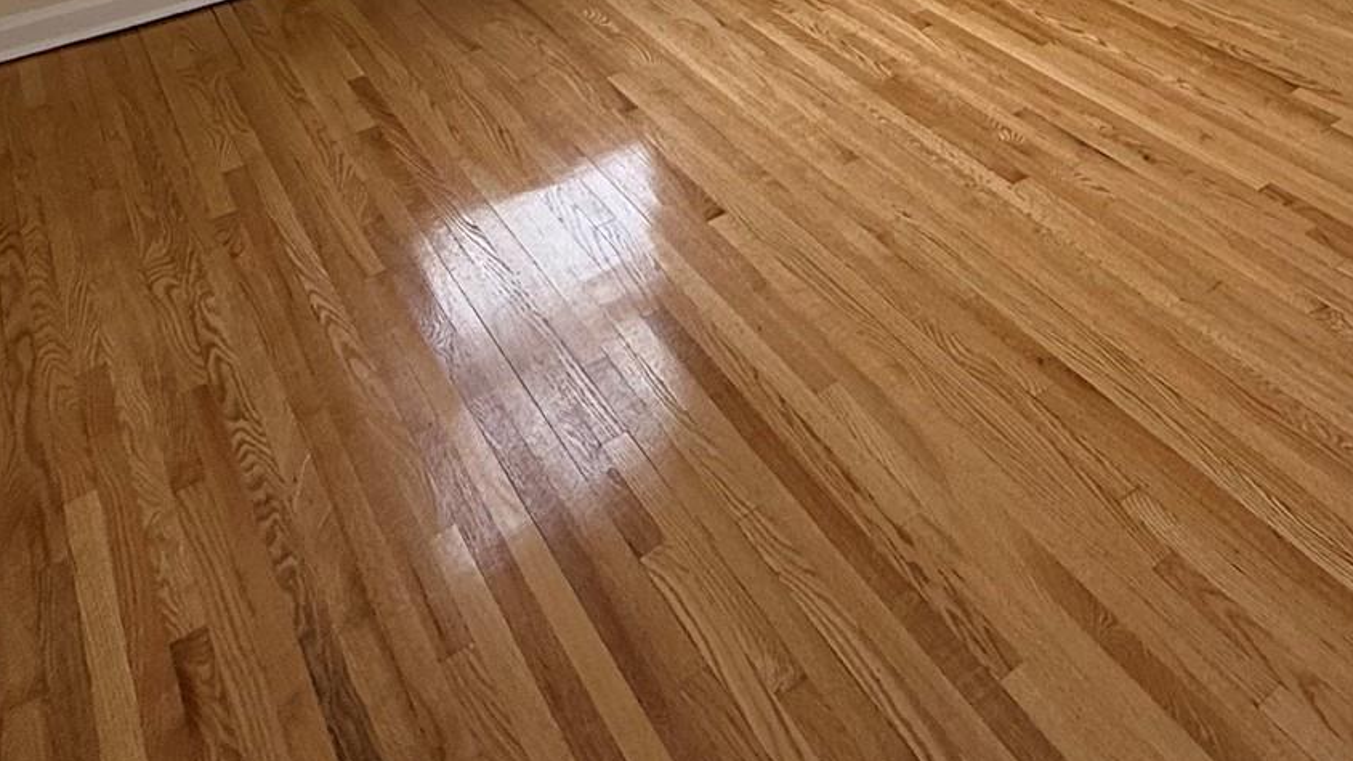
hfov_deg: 51.4
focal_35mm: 37
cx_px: 1036
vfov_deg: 24.5
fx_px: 1328
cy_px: -397
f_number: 2.2
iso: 100
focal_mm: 2.22
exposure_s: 1/99
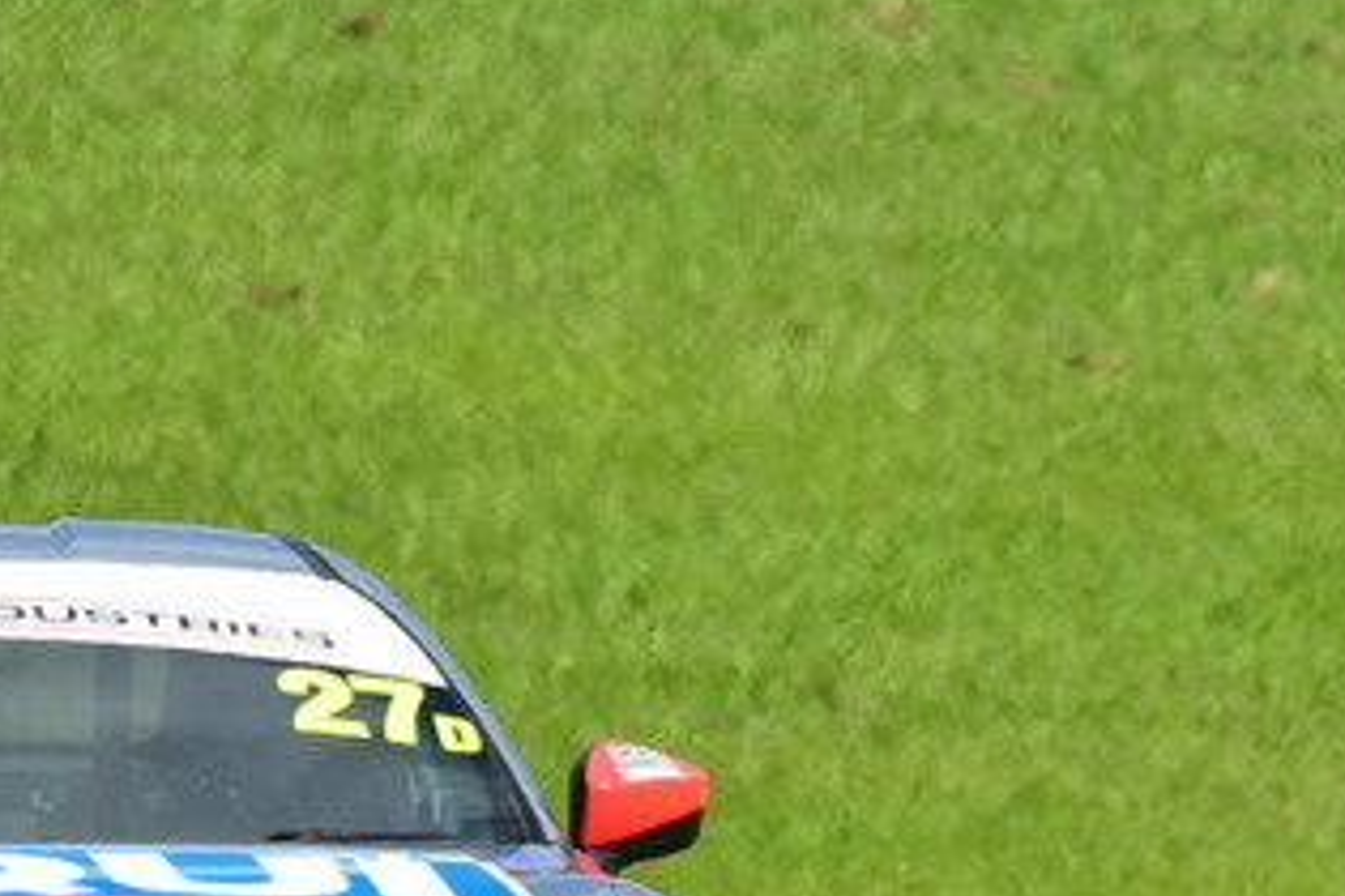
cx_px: -226
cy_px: 742
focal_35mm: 1599
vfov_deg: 0.9
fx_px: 59736
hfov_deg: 1.3
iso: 400
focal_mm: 420
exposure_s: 1/640
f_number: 11
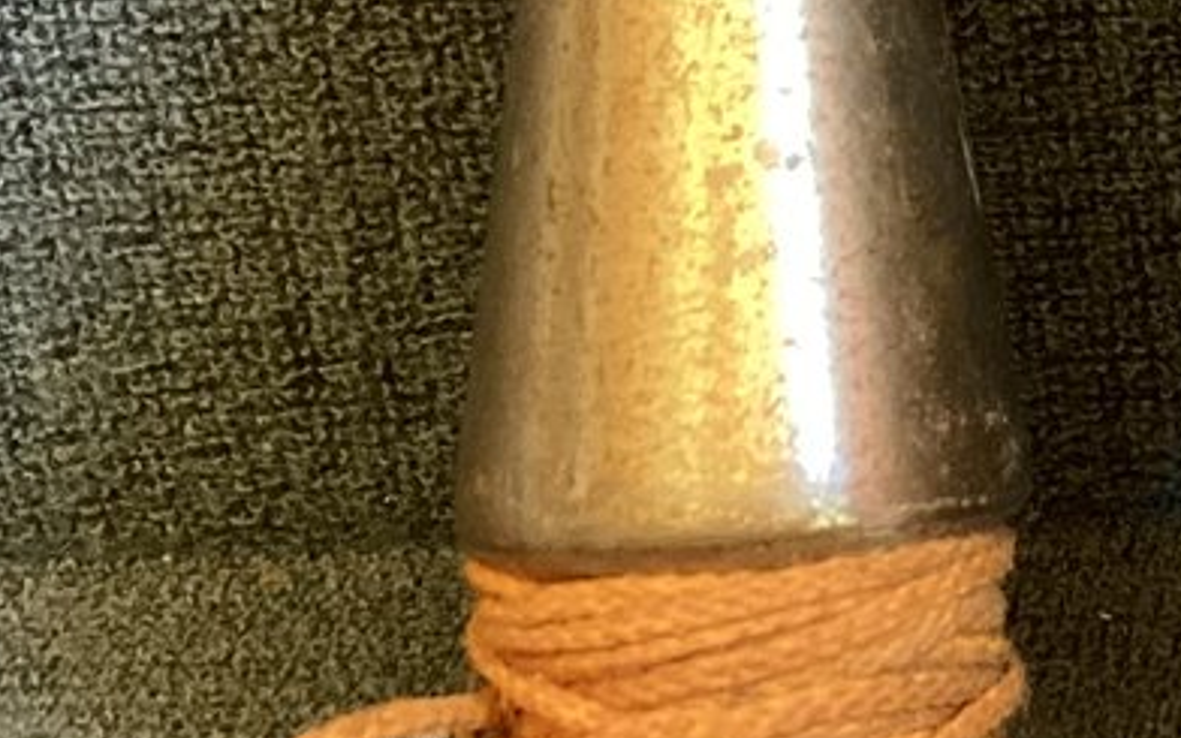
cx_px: 1818
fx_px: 4088
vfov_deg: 10.2
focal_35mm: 127
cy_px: -158
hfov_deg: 15.1
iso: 320
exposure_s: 1/50
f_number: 2.4
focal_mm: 3.3
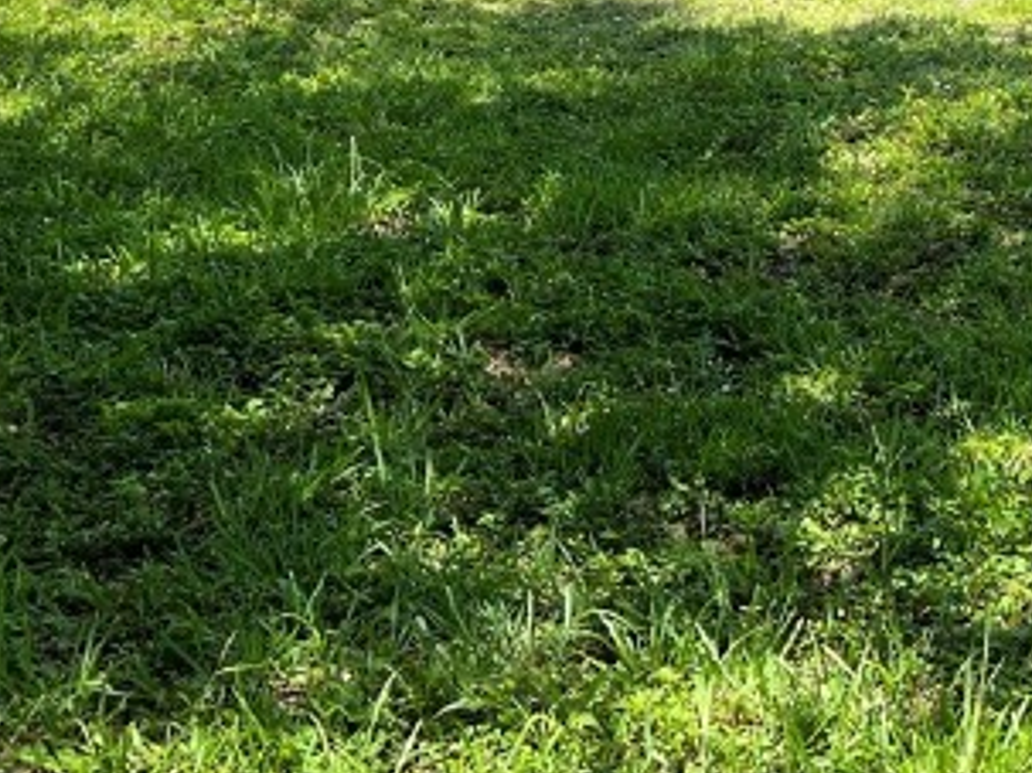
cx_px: 1308
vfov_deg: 15.6
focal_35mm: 88
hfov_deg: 20.5
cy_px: -354
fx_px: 2622
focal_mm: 5.7
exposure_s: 1/1553
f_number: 1.5
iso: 50
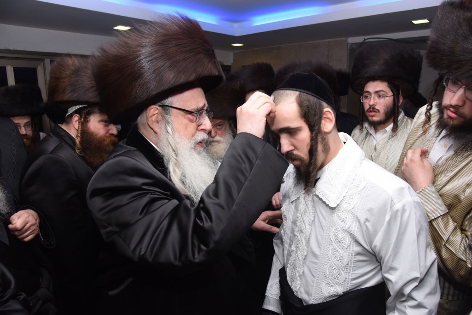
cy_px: 158
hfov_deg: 73.7
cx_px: 236
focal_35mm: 24
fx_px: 315
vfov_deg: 53.1
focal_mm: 24
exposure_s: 1/125
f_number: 7.1
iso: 500
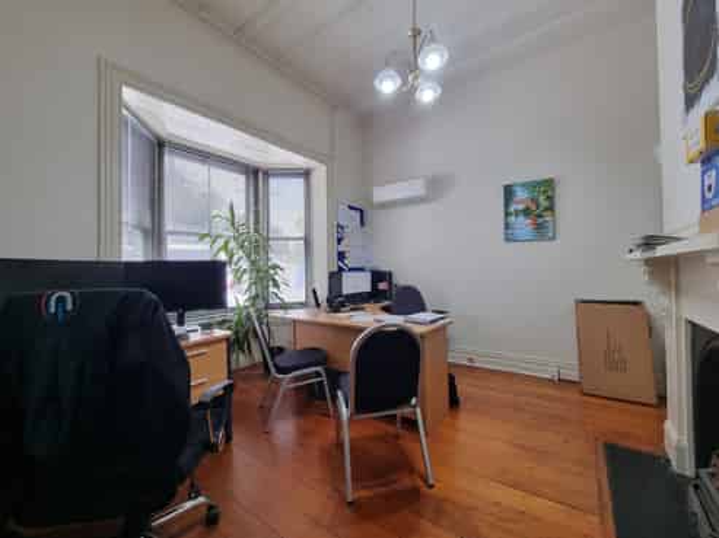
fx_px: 270
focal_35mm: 13
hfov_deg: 106.2
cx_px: 360
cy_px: 269
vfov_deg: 89.8
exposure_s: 1/50
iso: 64
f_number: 2.2
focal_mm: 2.2
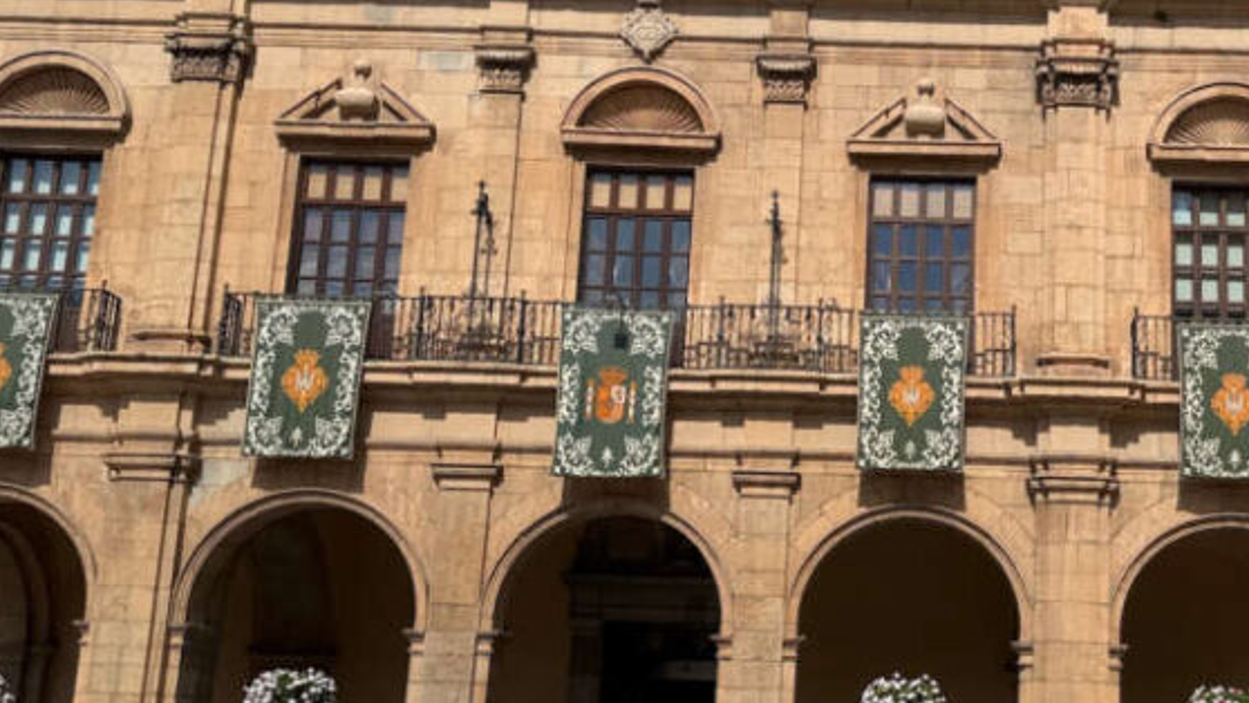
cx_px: 945
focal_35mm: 48
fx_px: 1590
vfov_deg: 24.9
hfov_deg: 41.6
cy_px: 441
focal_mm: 6.76
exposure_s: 1/9091
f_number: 1.78
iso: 80
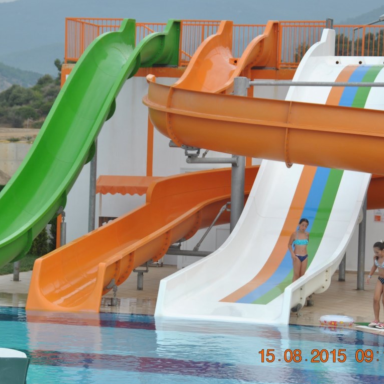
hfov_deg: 12.2
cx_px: 167
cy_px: 192
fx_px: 1803
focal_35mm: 144
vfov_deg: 12.2
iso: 180
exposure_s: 1/500
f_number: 5.6
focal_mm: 75
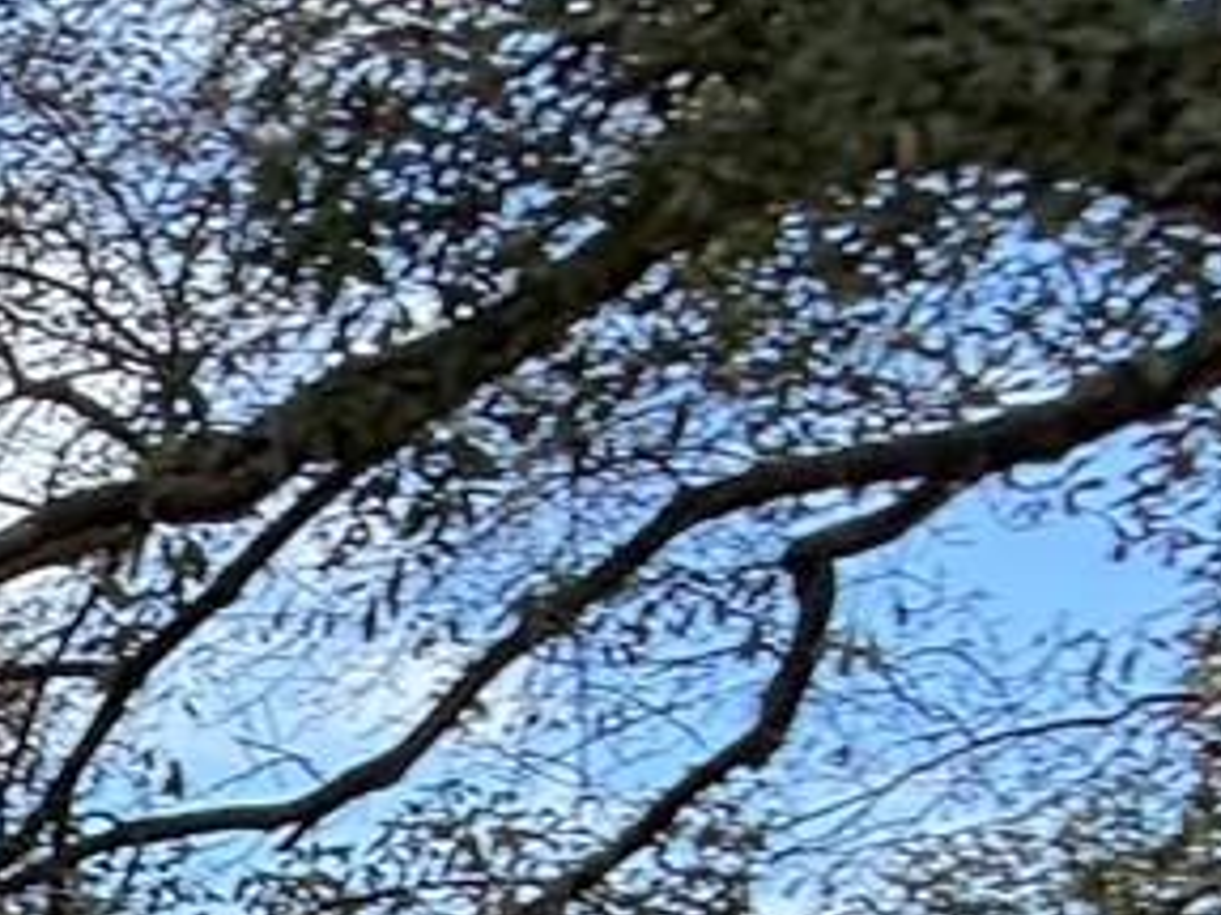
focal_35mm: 78
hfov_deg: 16.6
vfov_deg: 13.6
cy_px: 2209
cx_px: -1404
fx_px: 2750
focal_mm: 2.22
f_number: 2.2
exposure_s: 1/133
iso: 50
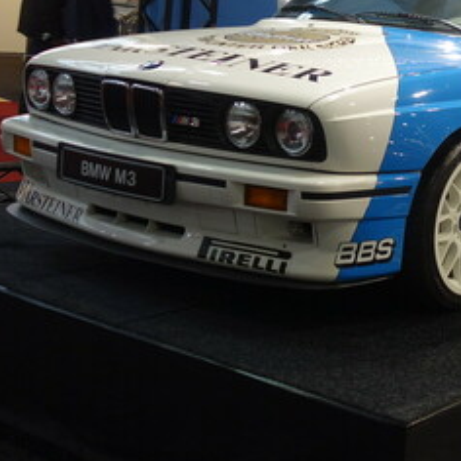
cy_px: 76
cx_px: 506
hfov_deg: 23.5
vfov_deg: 24.5
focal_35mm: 69
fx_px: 1040
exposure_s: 1/40
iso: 200
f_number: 2.5
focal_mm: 12.03
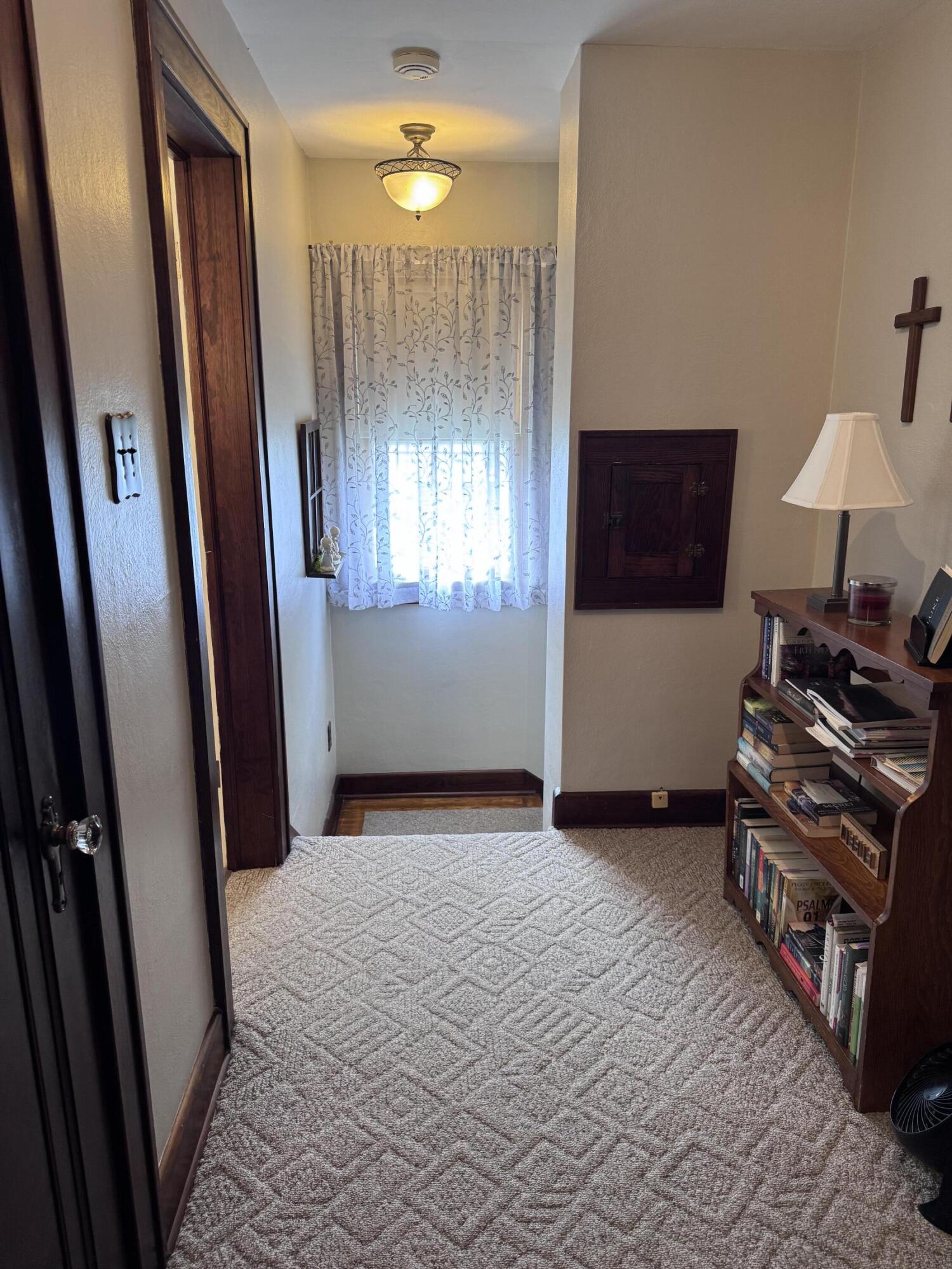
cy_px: 634
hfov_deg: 56.8
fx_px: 880
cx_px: 476
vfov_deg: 71.6
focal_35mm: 24
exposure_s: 1/60
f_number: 1.78
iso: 125
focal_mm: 6.76
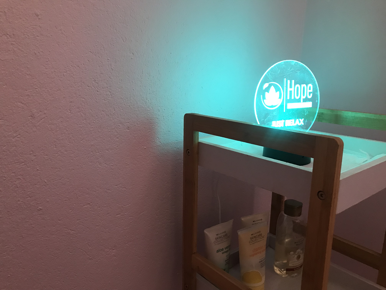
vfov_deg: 49.7
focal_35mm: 28
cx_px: 193
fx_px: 312
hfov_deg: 63.4
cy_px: 145
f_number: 1.8
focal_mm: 3.99
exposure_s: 1/17
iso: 80
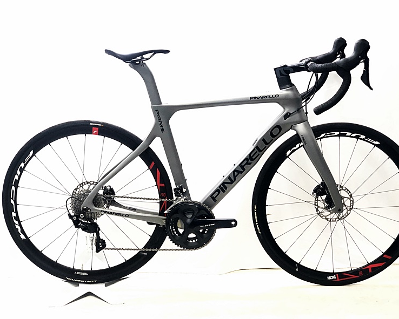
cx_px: 215
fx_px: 650
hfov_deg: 34.1
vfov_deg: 27.6
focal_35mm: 55
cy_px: 158
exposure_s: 1/25
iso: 160
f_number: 2.4
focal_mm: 6
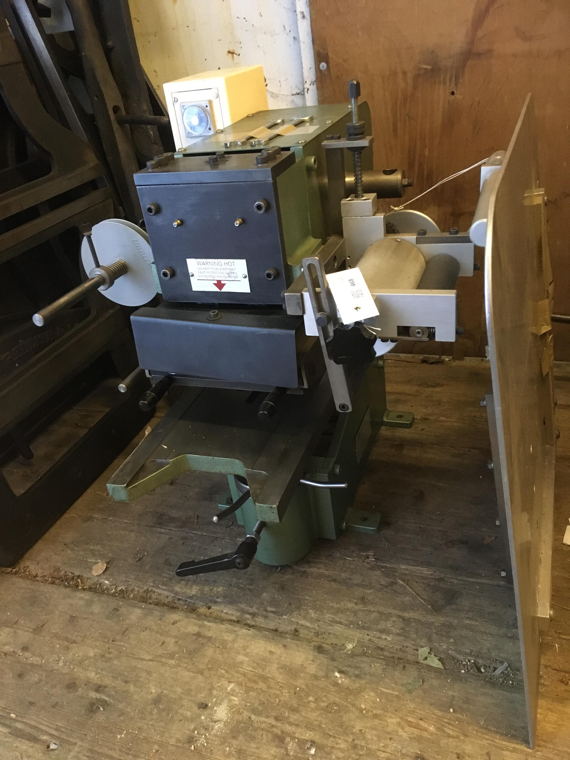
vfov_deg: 61.7
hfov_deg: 48.2
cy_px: 380
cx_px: 285
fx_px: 637
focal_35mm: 29
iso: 320
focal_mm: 4.15
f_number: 2.2
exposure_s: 1/17
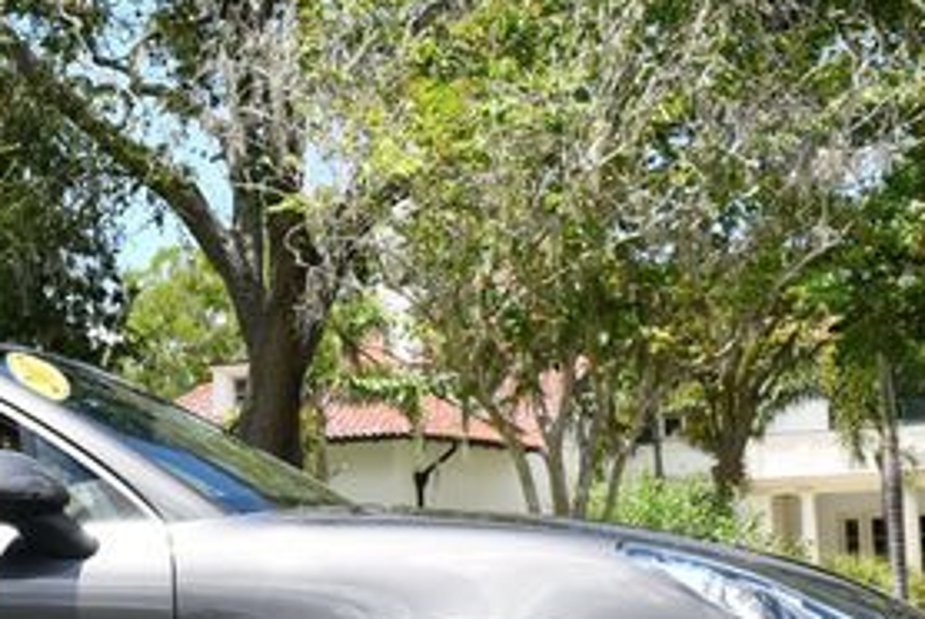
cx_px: 10
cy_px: 469
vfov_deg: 14.8
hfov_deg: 21.4
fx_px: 2366
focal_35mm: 92
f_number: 8
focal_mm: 20
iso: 140
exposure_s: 1/250
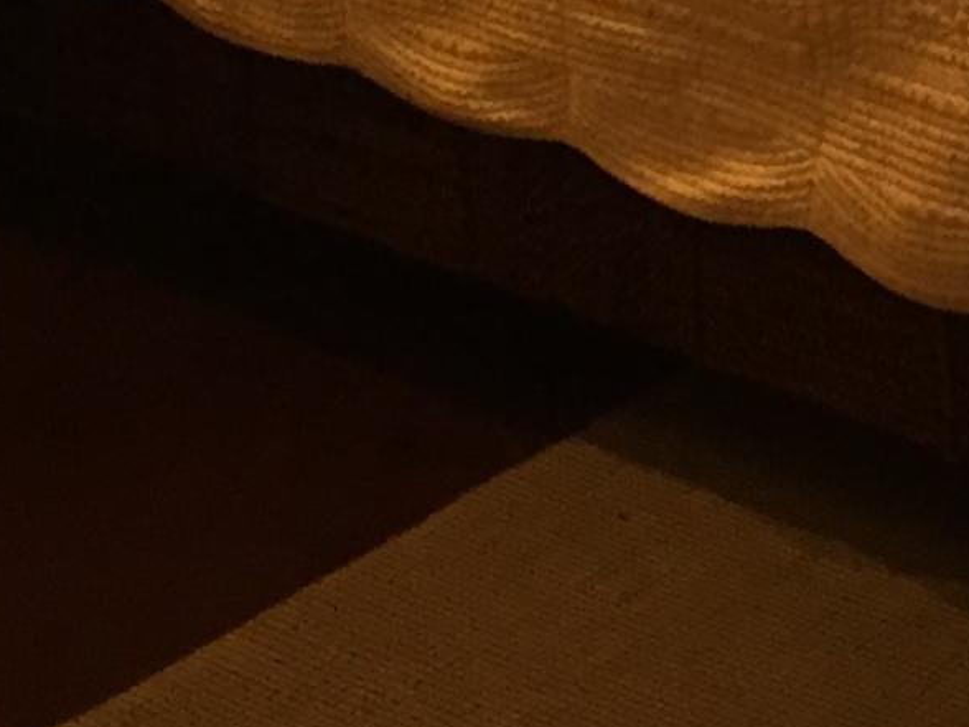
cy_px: -849
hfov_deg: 12.3
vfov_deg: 9.2
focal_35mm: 148
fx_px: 4143
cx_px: 1686
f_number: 2.2
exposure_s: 1/30
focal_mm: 4.15
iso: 125
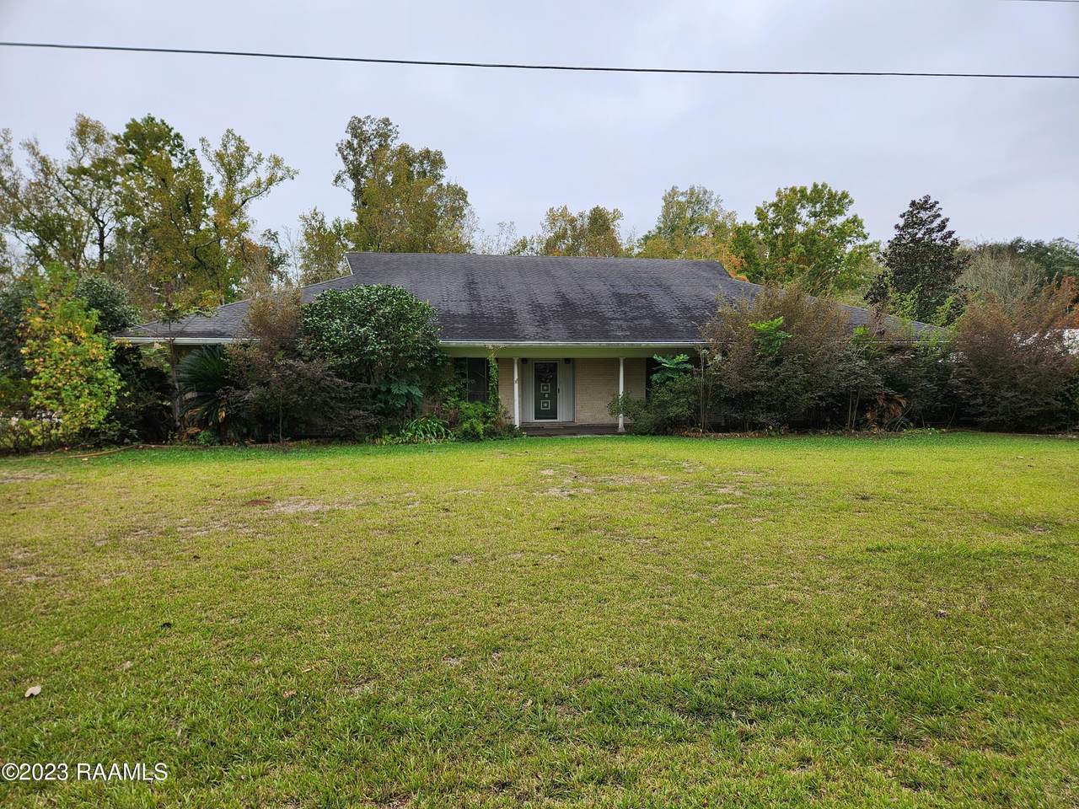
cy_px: 404
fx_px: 717
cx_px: 540
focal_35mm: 23
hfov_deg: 73.9
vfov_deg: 58.9
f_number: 1.8
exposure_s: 1/320
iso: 20
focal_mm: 5.4
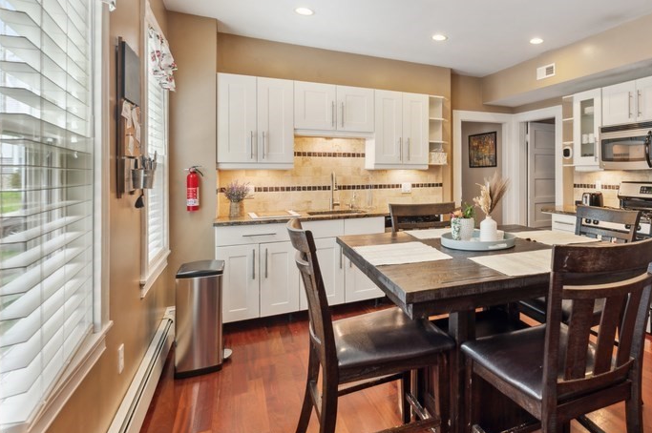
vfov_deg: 58.9
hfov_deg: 76.8
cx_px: 468
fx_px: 380
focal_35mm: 21
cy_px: 172
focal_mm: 14
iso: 100
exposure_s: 1/2.5
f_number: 8
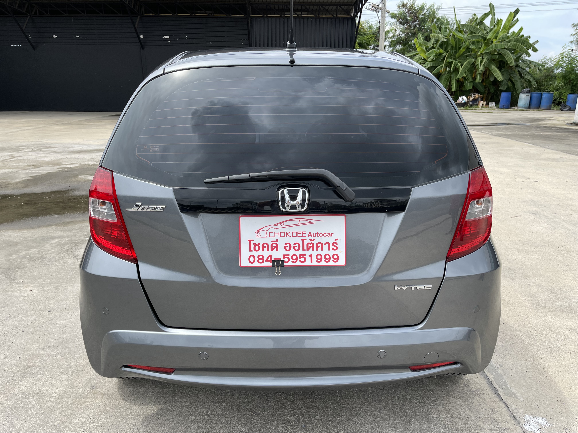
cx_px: 289
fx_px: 434
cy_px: 216
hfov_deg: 67.3
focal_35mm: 26
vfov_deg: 53.1
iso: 32
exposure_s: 1/1912
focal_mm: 5.1
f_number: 1.6
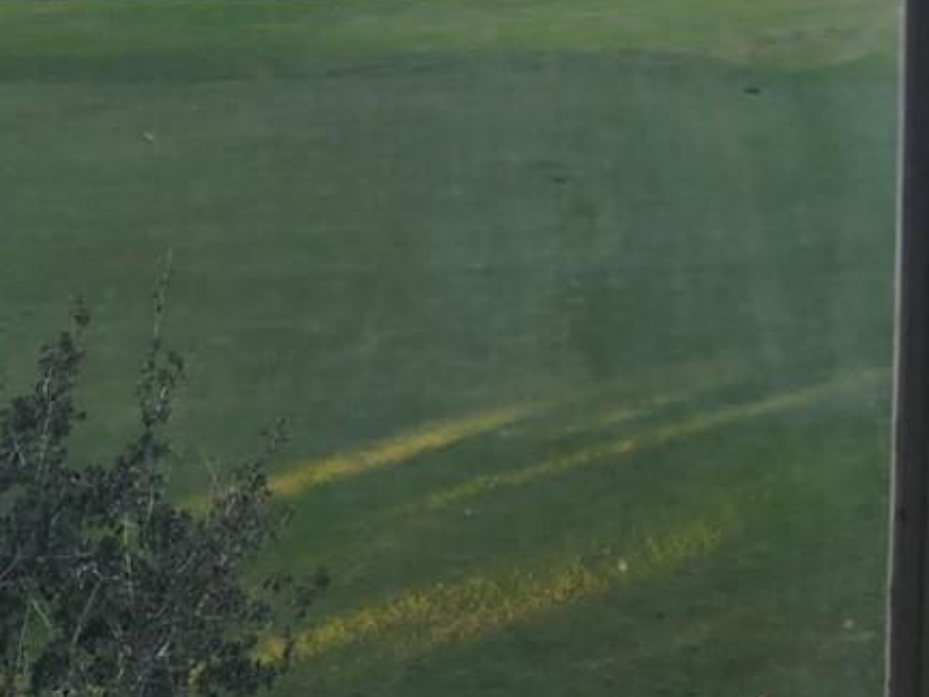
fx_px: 2282
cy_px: -371
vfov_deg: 15.9
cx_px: 601
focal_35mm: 85
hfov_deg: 22.9
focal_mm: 6.4
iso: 32
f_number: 1.8
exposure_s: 1/180
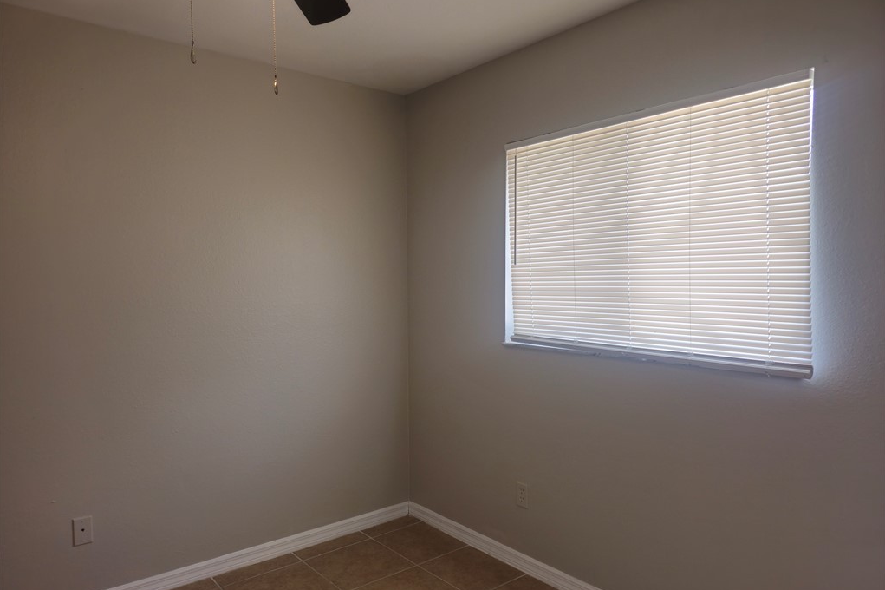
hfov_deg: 73.8
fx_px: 590
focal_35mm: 24
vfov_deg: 53.0
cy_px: 323
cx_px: 442
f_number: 1.8
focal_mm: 5.54
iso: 64
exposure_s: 1/60
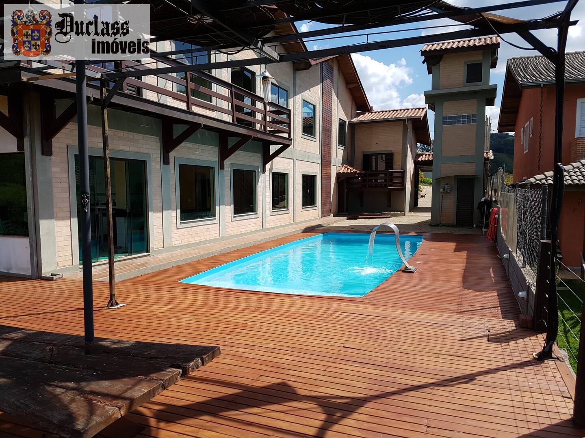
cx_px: 292
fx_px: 439
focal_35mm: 26
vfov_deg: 53.1
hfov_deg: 67.3
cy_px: 219
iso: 50
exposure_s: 1/2888
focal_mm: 4.2
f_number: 1.7
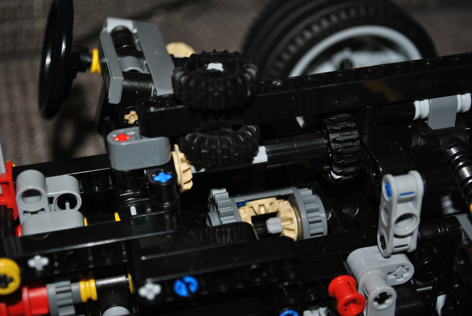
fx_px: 788
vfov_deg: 22.7
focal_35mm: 60
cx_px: 236
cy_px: 158
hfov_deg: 33.4
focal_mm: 40
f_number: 5.3
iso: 100
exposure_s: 1/125
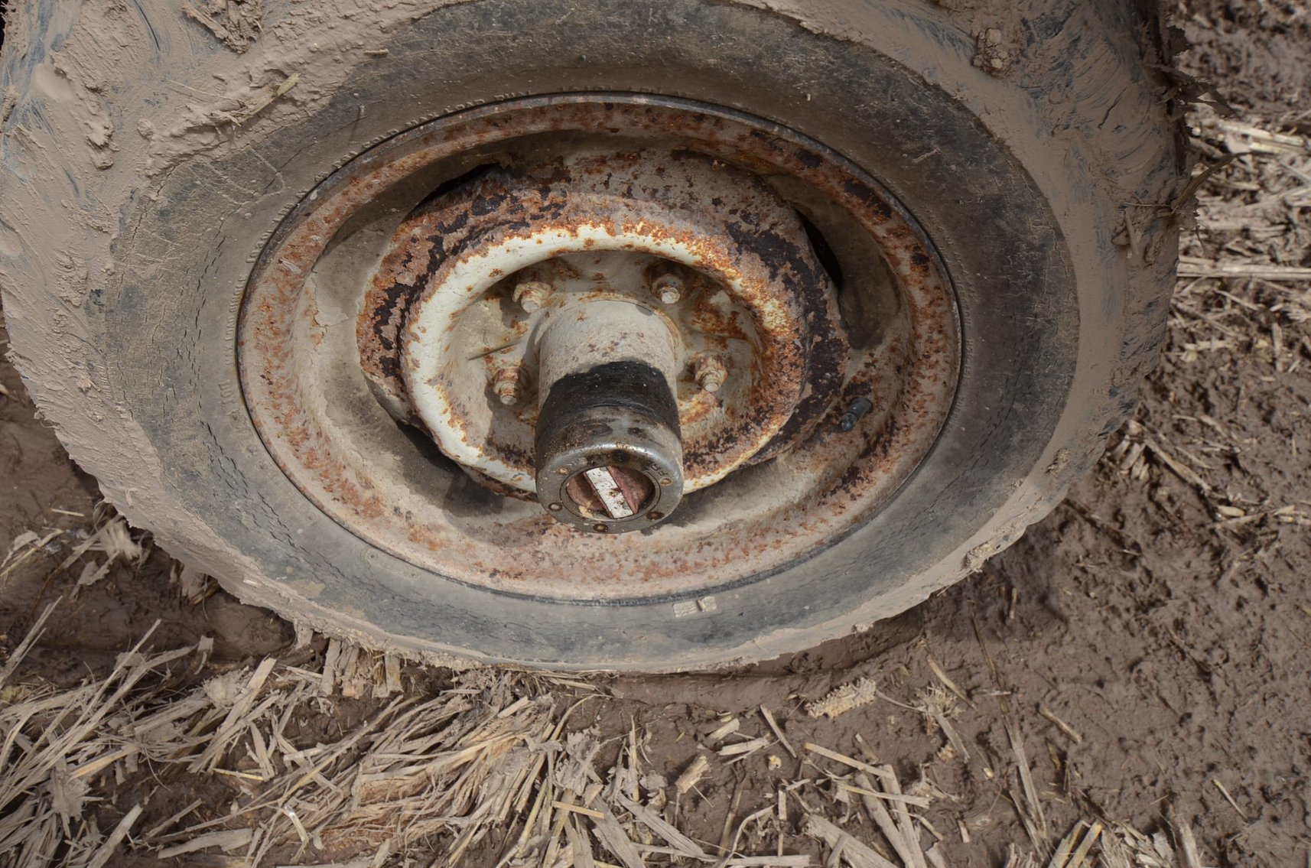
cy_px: 434
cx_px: 656
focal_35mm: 24
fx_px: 872
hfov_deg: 73.9
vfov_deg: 52.9
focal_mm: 16
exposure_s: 1/250
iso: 180
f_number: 8
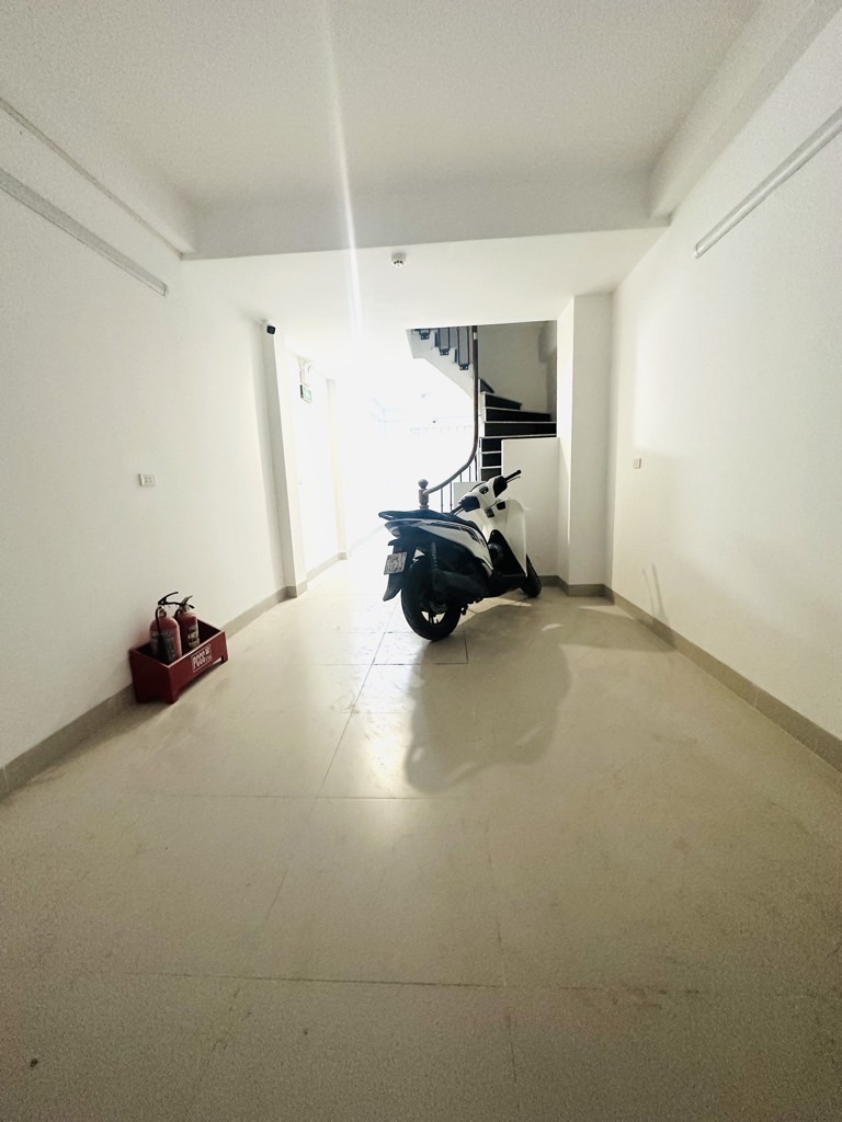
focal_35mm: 14
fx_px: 454
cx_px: 421
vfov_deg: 102.1
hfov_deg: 85.7
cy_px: 561
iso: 320
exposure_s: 1/67
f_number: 2.2
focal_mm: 2.22
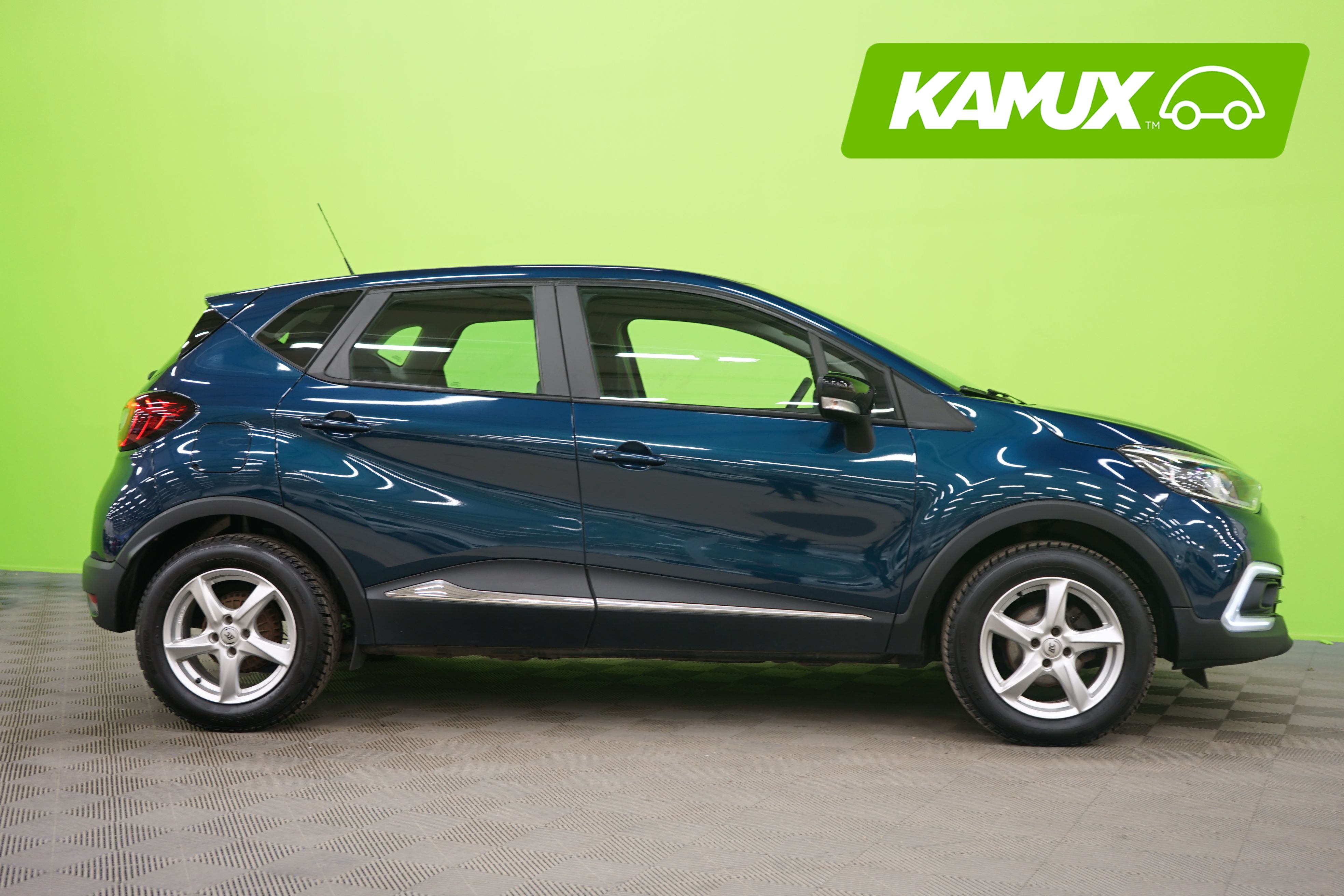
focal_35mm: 40
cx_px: 672
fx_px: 1493
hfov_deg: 48.5
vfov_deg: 33.4
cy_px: 448
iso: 400
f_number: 4.5
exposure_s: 1/5
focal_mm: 40
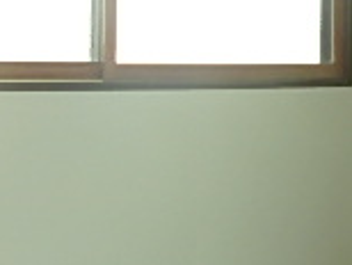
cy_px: 32
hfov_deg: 19.6
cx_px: 526
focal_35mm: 87
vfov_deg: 16.8
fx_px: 886
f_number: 3.5
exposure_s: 1/60
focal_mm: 3.7
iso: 200
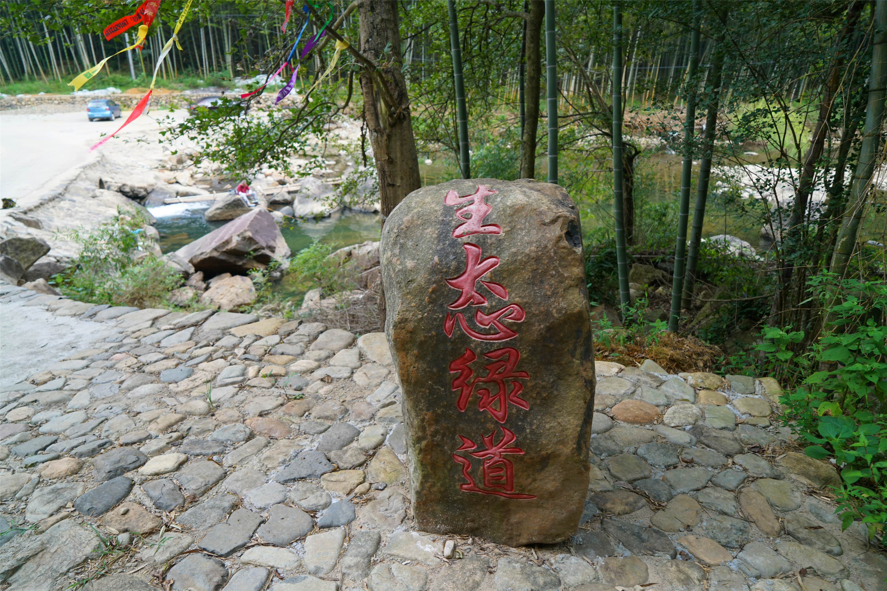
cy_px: 296
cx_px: 444
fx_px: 591
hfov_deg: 73.7
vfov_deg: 53.1
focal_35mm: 24
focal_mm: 24
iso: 320
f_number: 4
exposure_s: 1/160
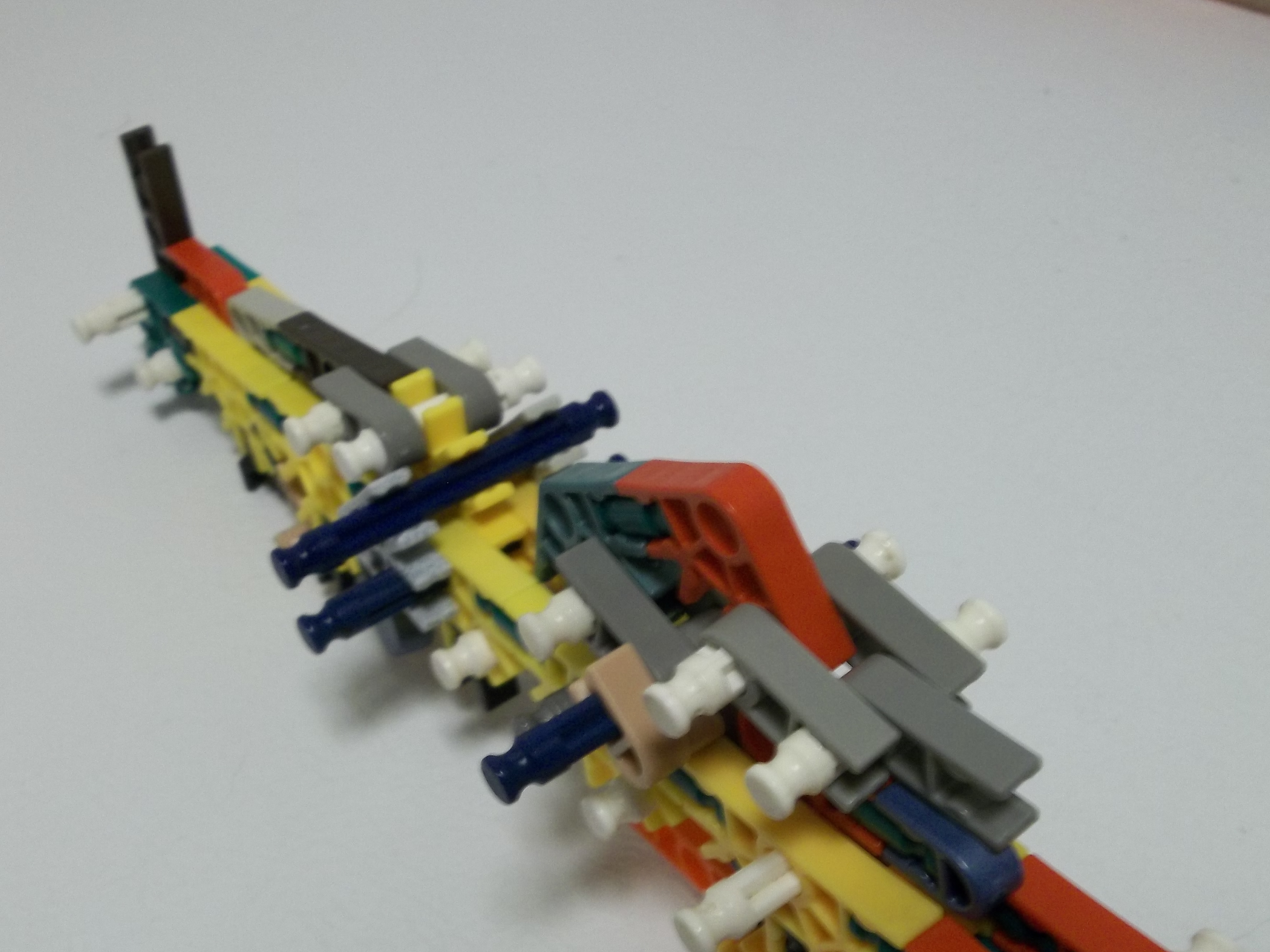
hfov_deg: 42.1
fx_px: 1651
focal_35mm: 45
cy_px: 565
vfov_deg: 32.1
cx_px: 599
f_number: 4
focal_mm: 6.6
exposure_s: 1/10
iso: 160
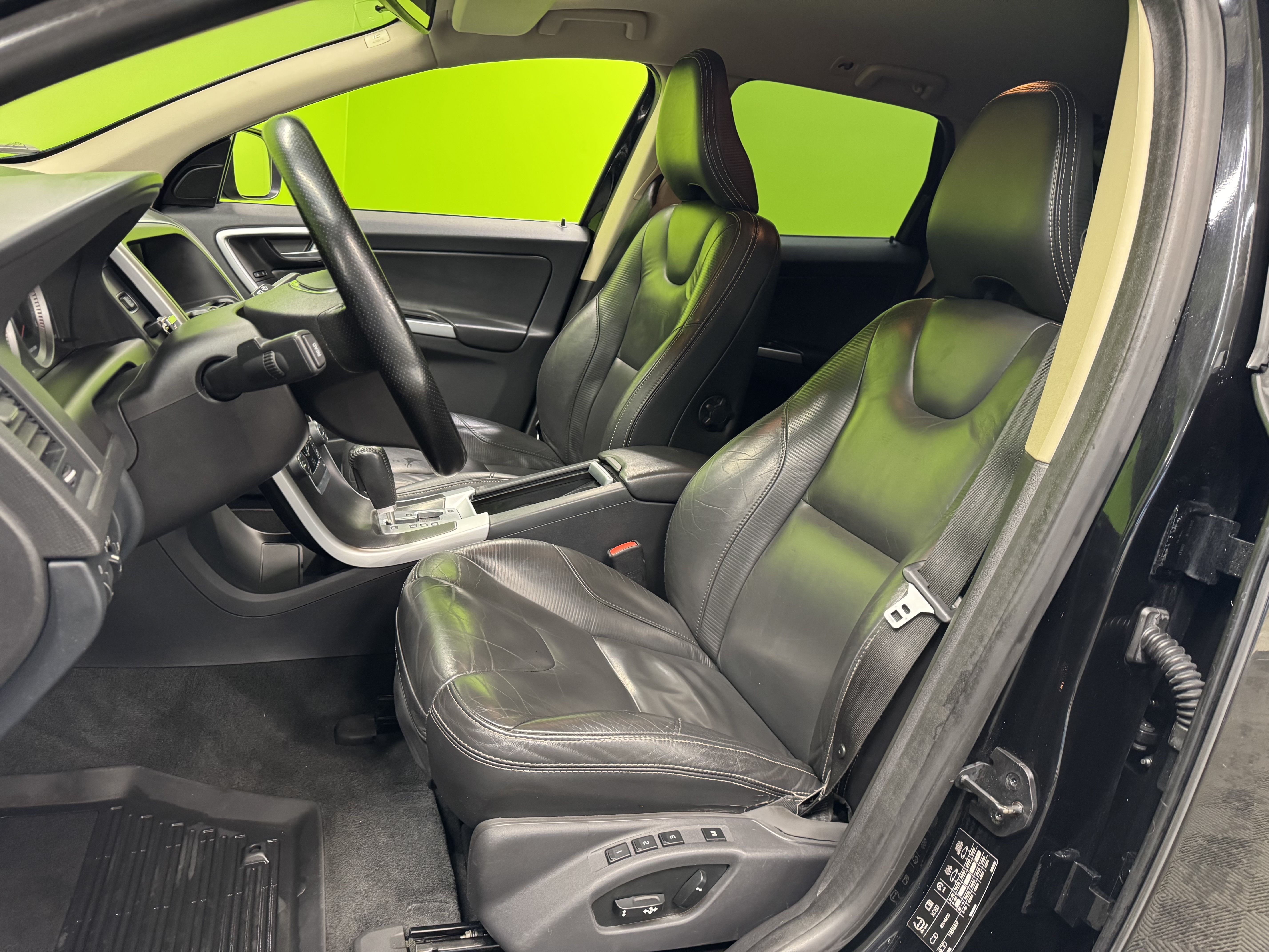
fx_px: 880
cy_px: 476
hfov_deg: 71.6
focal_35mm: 24
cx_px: 634
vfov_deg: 56.8
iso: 640
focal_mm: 6.76
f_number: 1.78
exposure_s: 1/50
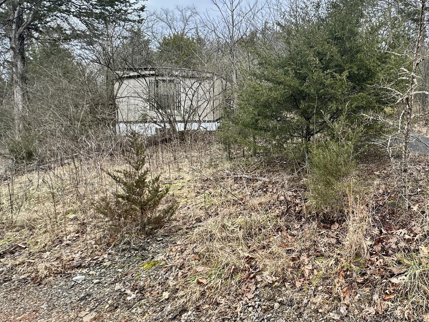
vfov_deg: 56.1
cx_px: 336
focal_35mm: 24
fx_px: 297
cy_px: 119
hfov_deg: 65.8
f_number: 2.2
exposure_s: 1/208
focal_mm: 2.22
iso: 40
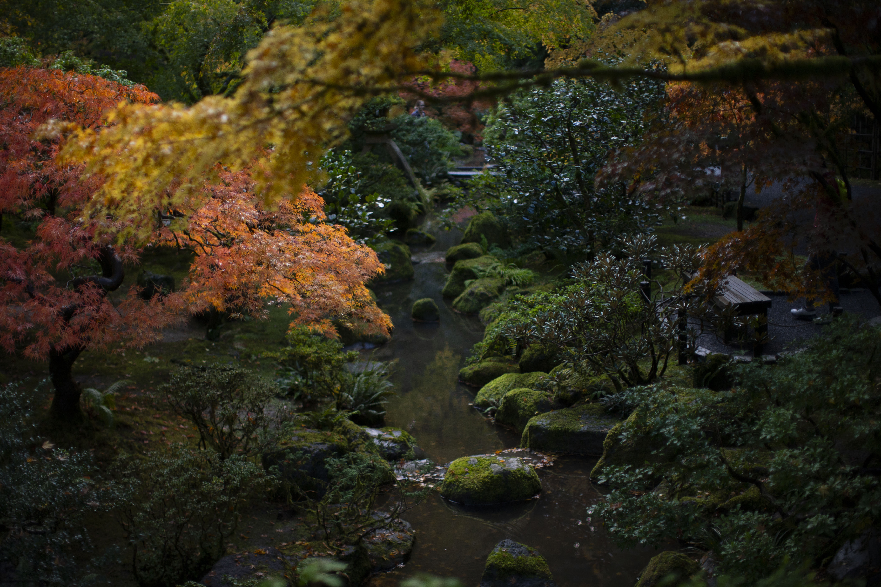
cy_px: 294
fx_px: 1224
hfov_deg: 39.6
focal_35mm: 50
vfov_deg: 27.0
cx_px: 440
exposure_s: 1/2500
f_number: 1.3
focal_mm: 50
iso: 400
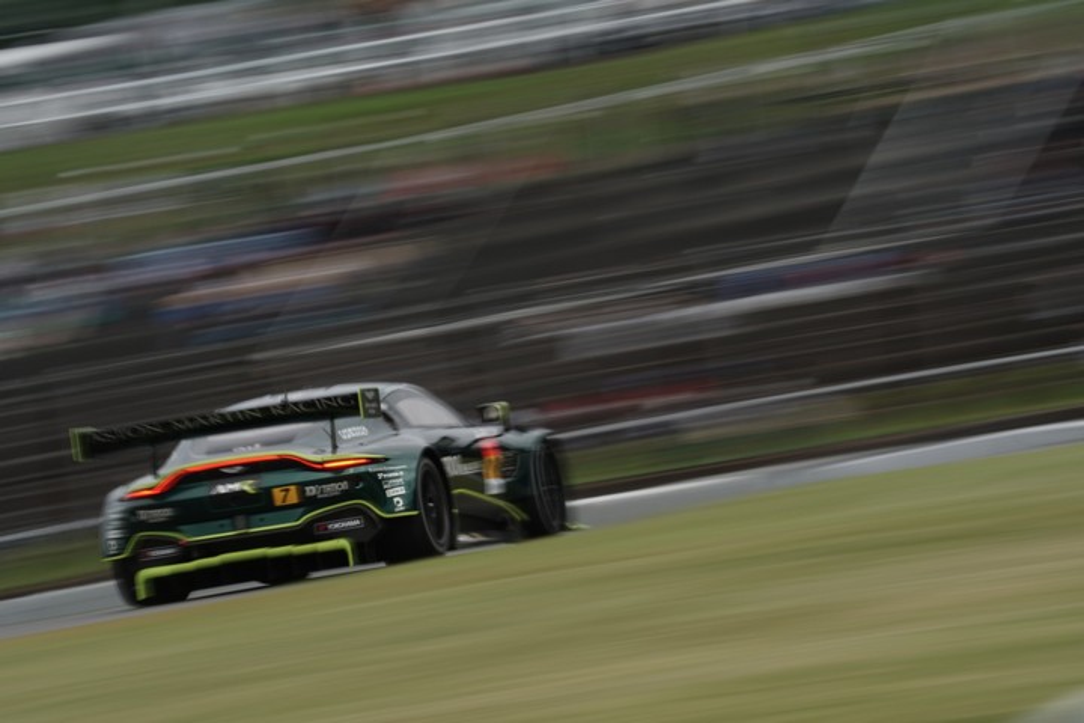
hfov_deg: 4.6
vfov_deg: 3.1
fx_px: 13368
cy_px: 362
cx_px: 542
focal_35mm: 444
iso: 50
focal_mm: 444
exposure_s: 1/10
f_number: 29
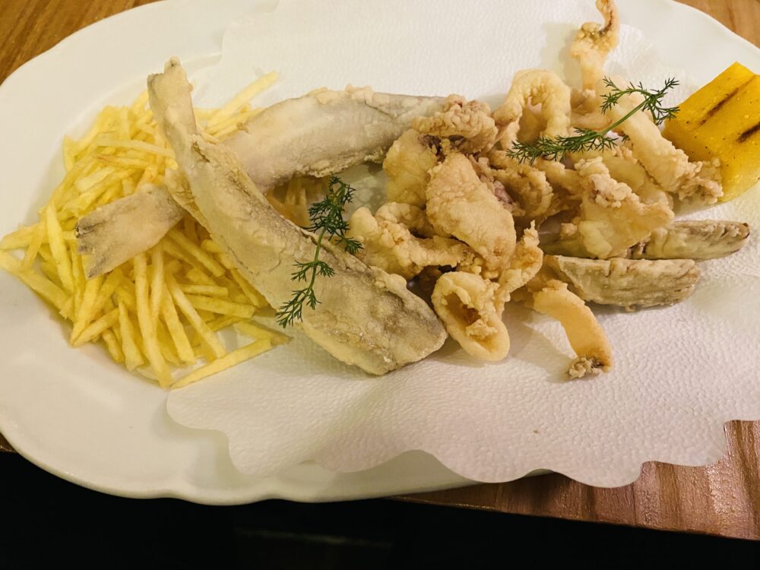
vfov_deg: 53.1
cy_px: 285
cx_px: 380
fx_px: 571
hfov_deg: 67.3
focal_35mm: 26
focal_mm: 4.25
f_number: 1.8
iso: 500
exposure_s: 1/33
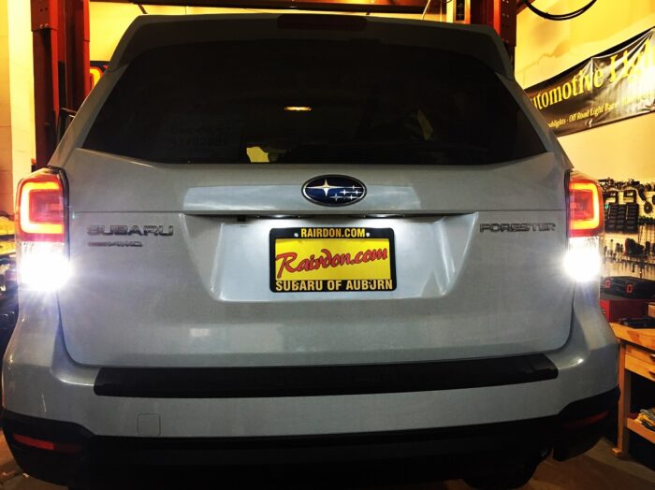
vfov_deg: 48.2
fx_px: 548
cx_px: 328
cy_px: 245
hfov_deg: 61.7
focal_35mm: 29
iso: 160
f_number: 2.2
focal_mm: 4.15
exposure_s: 1/30
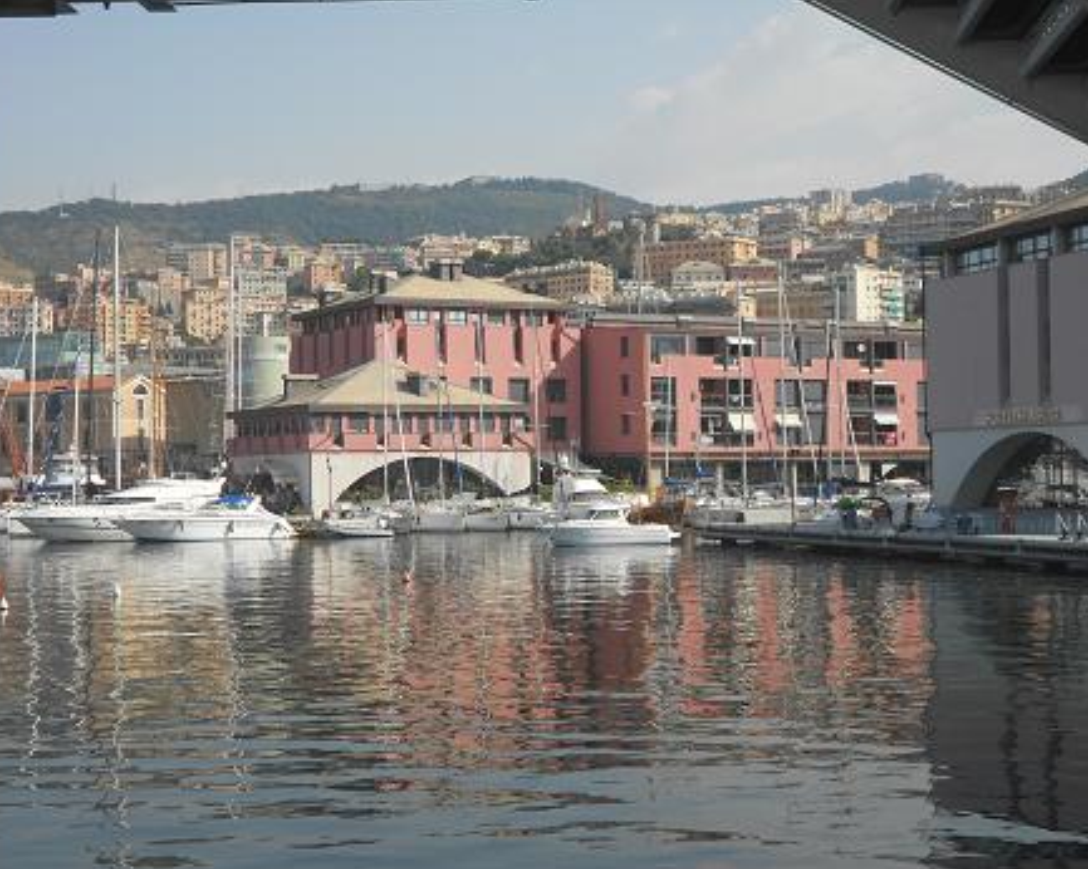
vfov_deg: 25.8
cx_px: 559
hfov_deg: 32.0
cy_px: 434
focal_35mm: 59
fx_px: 1899
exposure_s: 1/400
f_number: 4.9
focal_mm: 10
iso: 80
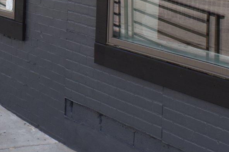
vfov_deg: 11.2
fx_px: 761
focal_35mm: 120
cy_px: -43
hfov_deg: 17.0
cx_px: 56
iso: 200
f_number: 9
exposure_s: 1/320
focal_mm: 23
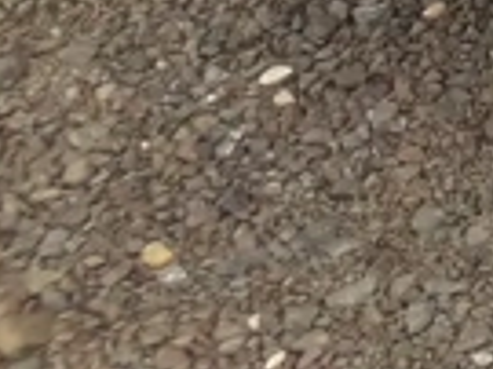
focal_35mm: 208
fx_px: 2960
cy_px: -990
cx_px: 1684
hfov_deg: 7.7
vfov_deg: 6.2
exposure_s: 1/387
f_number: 1.9
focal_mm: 3.7
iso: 40
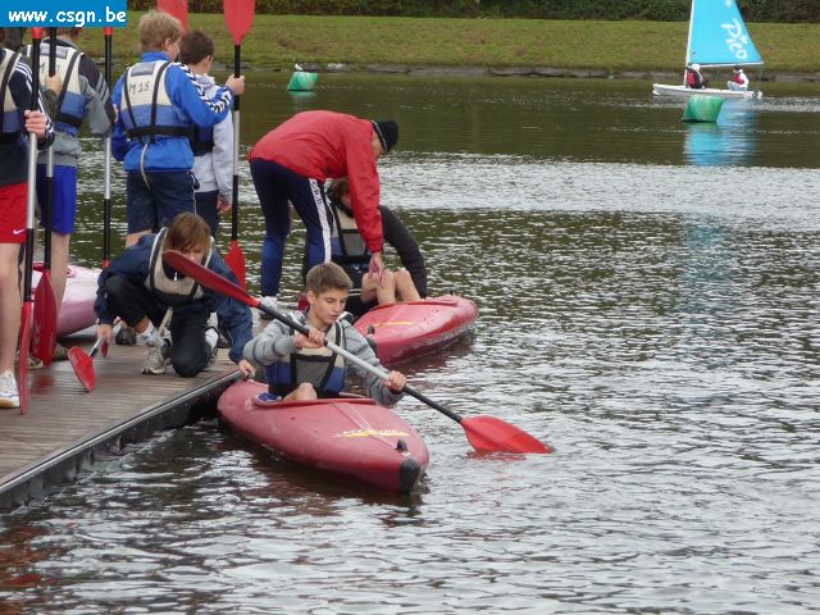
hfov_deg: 10.4
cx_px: 410
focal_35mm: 191
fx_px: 4524
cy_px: 308
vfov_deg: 7.8
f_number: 4.8
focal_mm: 24.1
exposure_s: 1/160
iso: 100
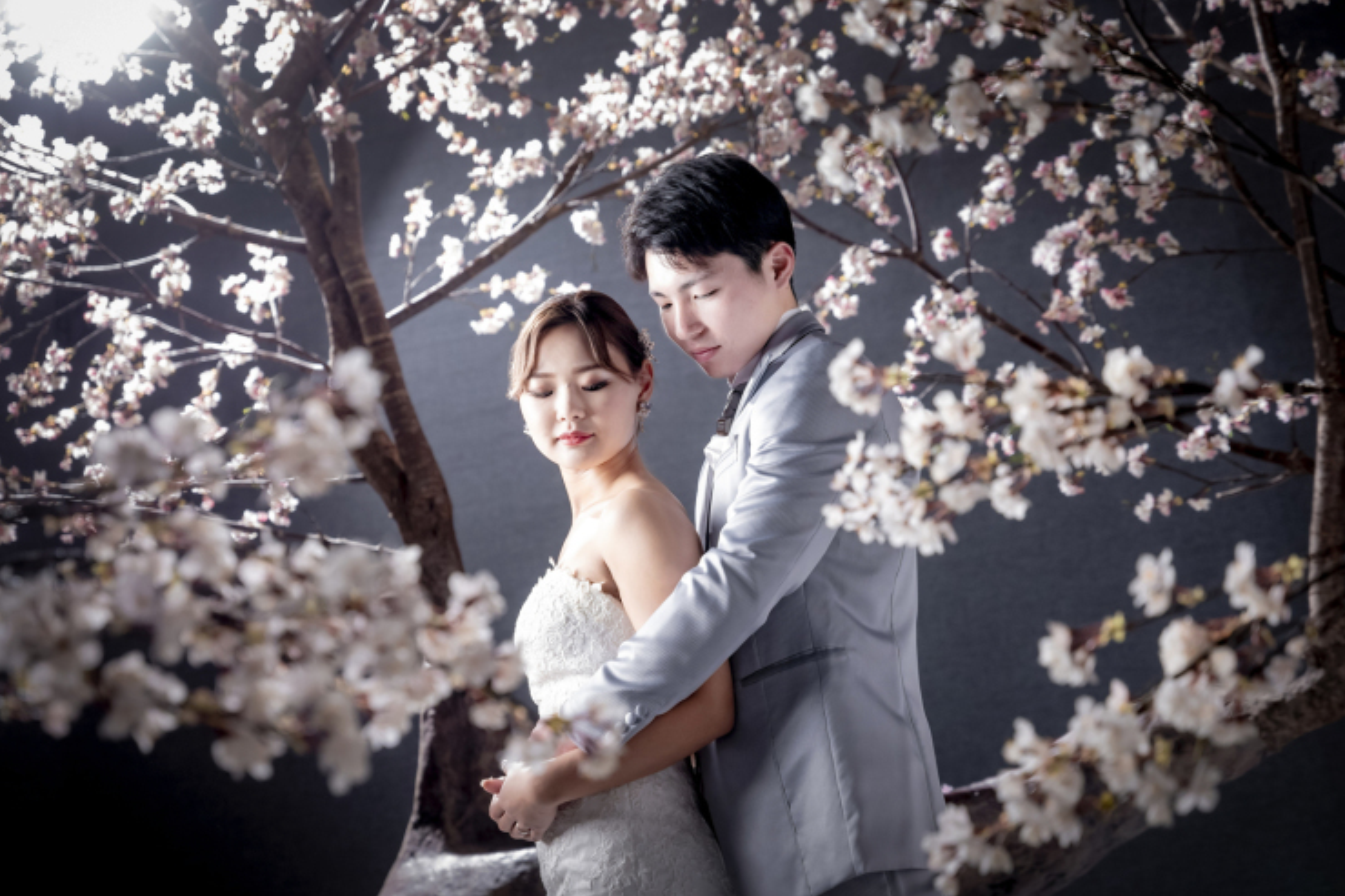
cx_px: 694
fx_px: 2502
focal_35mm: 67
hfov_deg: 30.1
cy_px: 450
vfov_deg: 20.3
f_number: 3.5
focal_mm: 62
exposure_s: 1/125
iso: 800
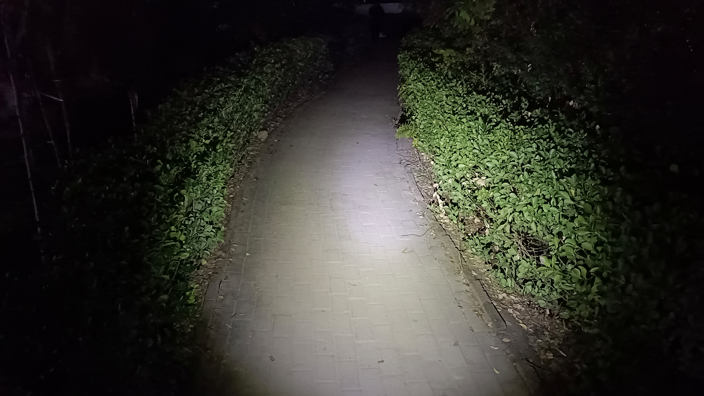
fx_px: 523
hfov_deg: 67.9
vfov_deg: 41.1
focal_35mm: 28
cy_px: 258
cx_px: 356
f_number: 1.89
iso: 13606
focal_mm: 4.71
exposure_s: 1/20
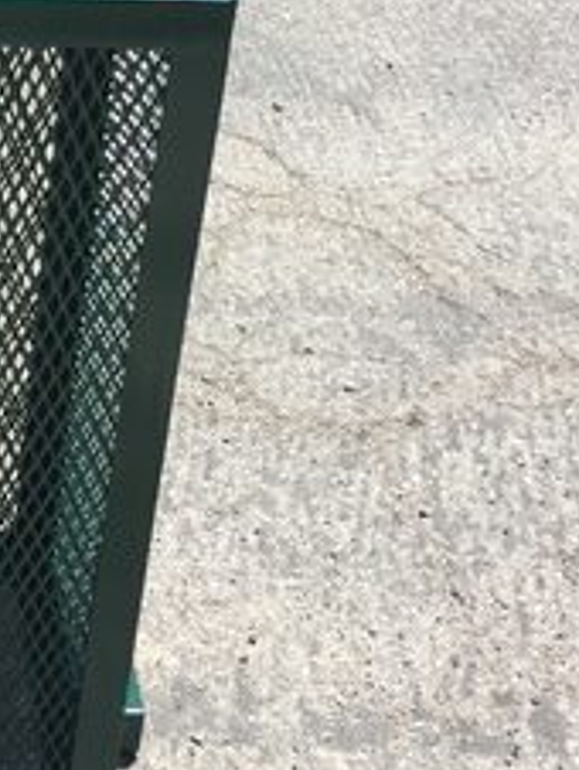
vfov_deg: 23.1
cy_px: 48
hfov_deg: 17.2
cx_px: -119
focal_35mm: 82
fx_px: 1825
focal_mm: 4.15
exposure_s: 1/1130
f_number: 2.2
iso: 32
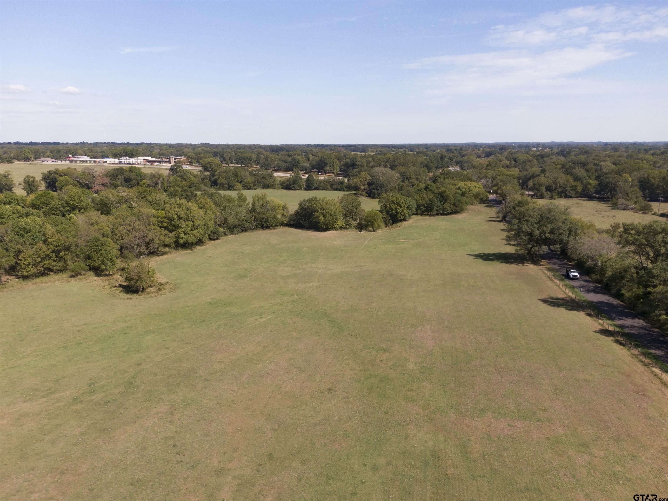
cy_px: 250
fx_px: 463
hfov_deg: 71.6
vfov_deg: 56.8
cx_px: 334
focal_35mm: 24
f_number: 2.8
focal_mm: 4.39
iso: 100
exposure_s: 1/40
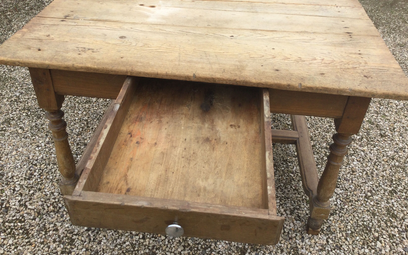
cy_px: 115
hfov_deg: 58.1
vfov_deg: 38.3
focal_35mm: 33
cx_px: 204
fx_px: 367
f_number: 2.4
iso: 25
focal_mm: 3.3
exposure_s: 1/657
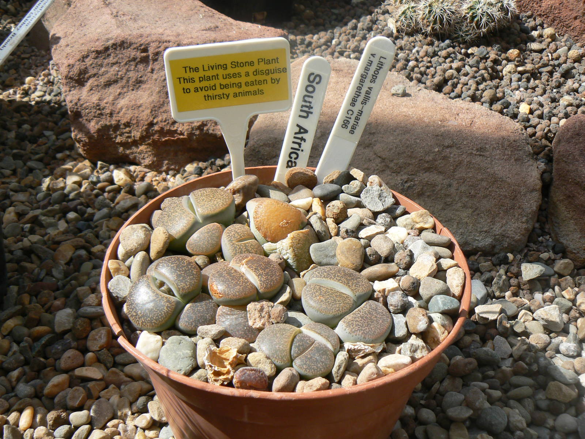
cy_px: 220
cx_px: 292
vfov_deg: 39.7
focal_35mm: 36
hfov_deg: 51.4
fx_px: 608
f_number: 5.6
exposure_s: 1/320
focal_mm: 6
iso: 80
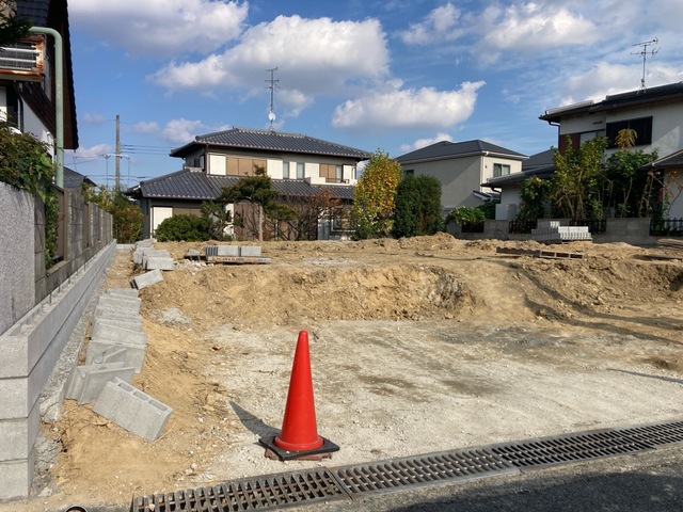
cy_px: 256
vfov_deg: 49.7
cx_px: 342
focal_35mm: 28
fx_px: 552
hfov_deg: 63.4
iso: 20
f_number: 1.8
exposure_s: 1/2433
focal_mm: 3.99
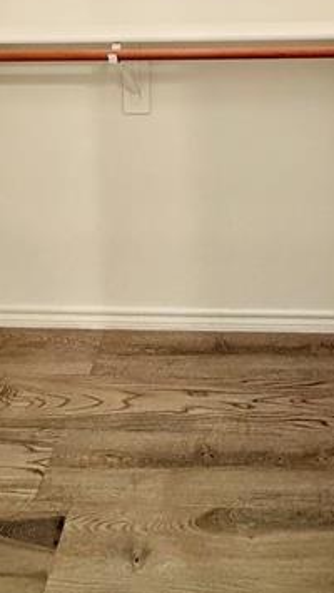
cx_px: 212
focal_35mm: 33
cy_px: -23
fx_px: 519
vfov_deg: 47.3
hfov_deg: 35.4
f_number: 2.2
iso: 200
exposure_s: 1/60
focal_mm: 2.22
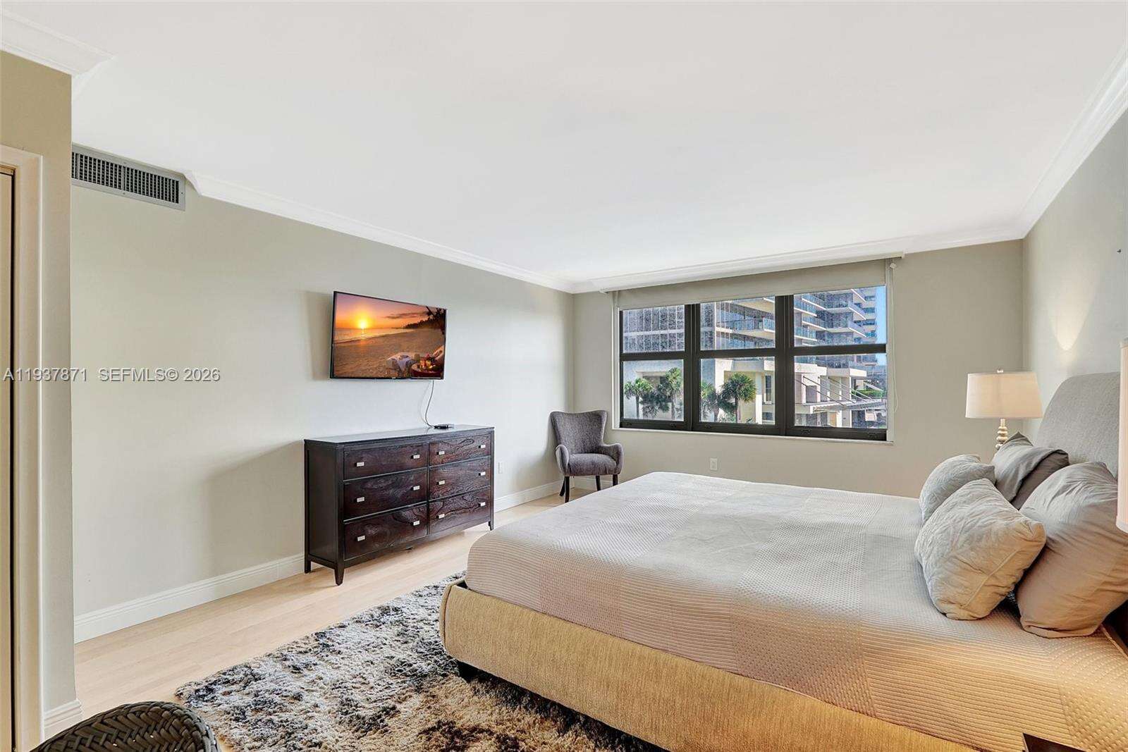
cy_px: 376
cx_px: 564
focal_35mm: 16
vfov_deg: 73.8
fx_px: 501
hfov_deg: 96.7
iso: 640
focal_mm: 16
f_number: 13
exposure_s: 1/6
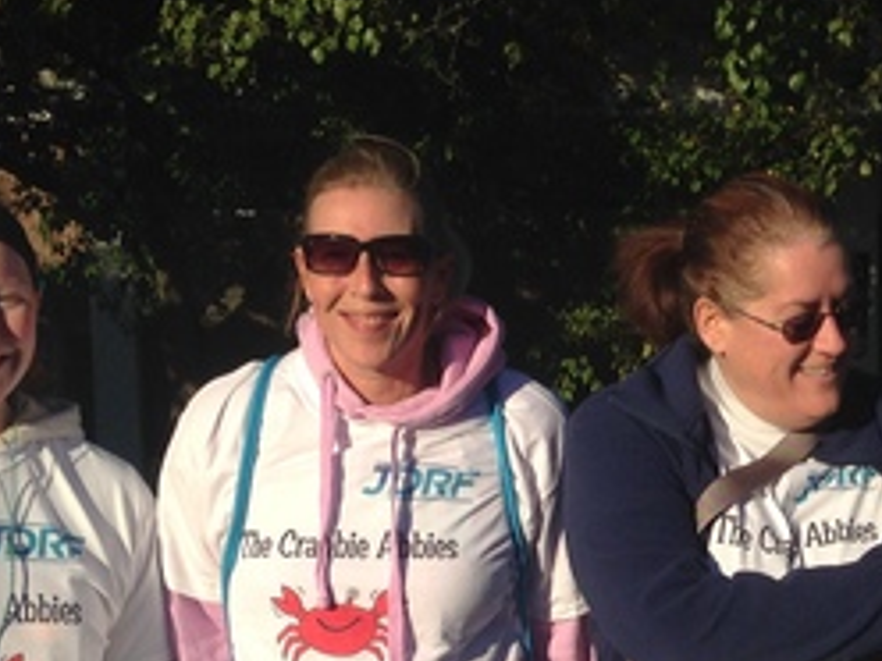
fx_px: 2446
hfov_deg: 20.1
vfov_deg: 15.3
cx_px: 768
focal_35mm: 96
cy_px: 576
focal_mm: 4.12
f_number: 2.4
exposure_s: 1/2262
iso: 50
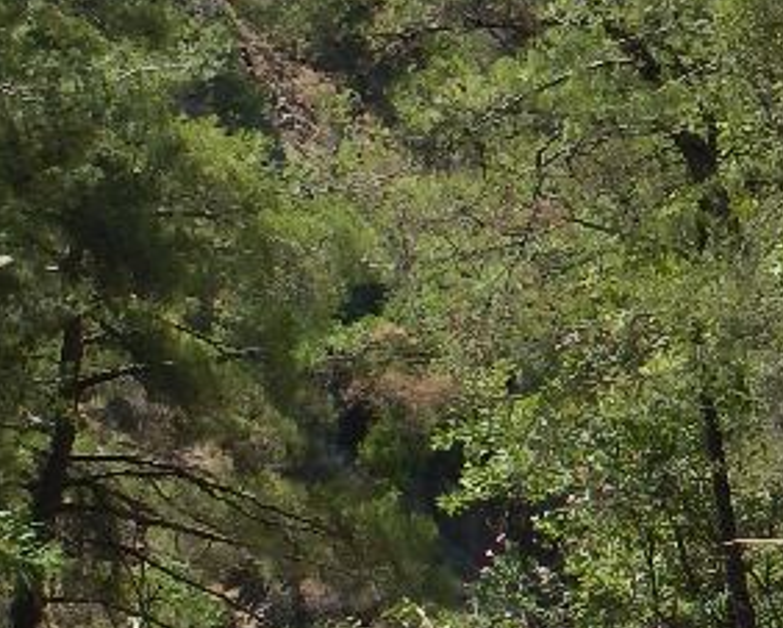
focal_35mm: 195
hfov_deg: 9.9
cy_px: 94
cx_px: 550
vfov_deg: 7.9
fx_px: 4522
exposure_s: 1/500
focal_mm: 7.8
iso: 125
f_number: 4.3
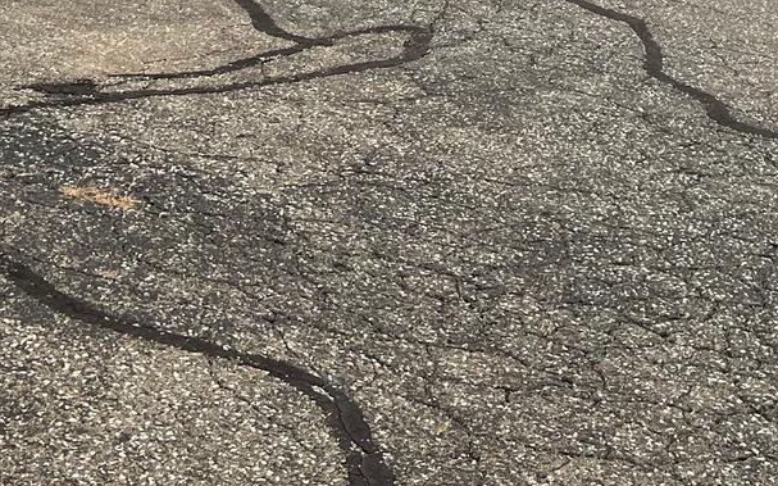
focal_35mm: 93
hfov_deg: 22.2
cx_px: 240
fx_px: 1971
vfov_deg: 13.0
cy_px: -321
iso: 50
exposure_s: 1/687
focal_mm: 5.7
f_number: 1.5
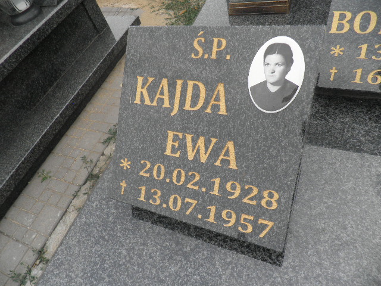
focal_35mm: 24
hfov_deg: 71.6
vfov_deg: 56.8
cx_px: 190
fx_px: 264
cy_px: 143
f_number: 8.3
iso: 64
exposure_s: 1/80
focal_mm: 4.3
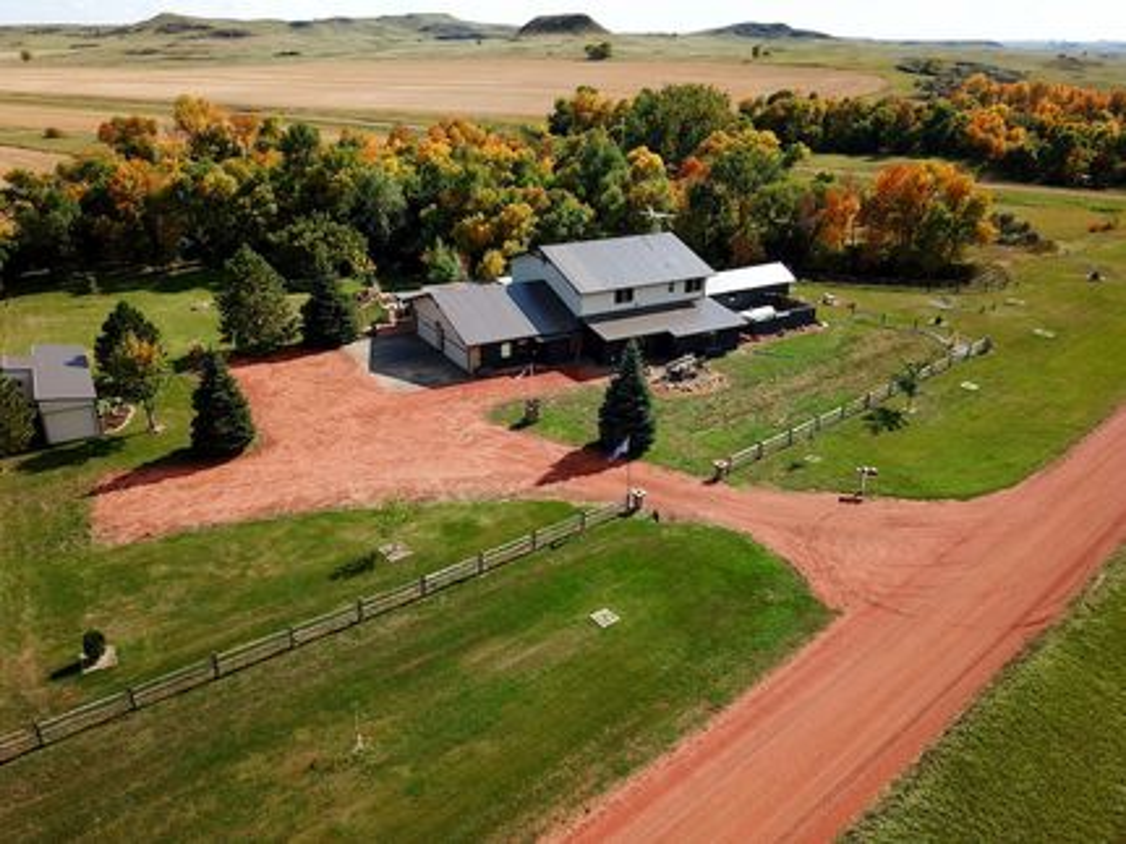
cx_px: 563
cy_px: 422
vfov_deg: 53.0
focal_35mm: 26
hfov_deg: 67.3
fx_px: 846
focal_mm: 4.7
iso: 100
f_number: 2.2
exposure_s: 1/1160
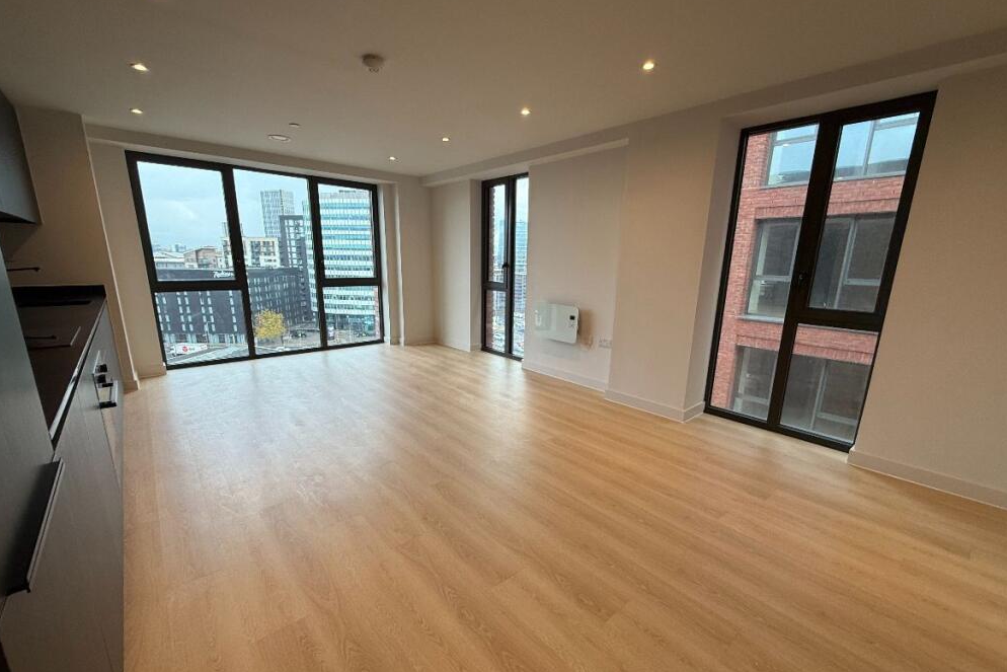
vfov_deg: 77.2
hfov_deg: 100.4
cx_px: 508
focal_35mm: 15
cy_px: 359
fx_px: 420
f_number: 2.2
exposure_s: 1/131
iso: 64
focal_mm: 2.22
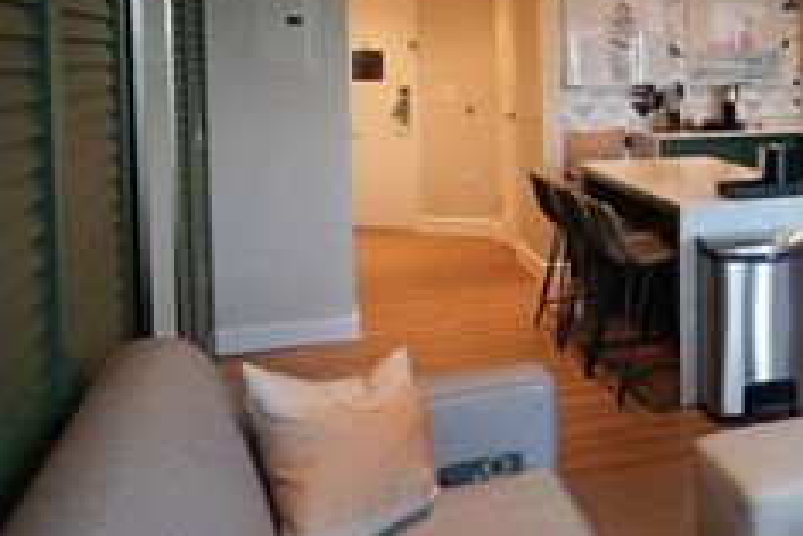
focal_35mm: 48
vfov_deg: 27.5
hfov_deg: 35.4
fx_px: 1071
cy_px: 96
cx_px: 873
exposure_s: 1/160
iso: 1250
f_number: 4
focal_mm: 11
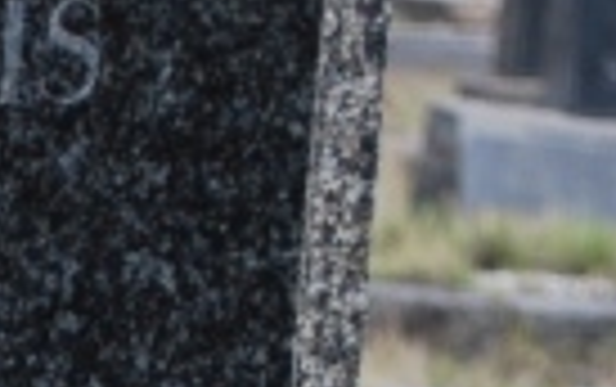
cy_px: 1487
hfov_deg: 3.3
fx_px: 10569
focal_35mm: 629
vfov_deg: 2.1
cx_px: -1183
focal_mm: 55
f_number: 5.6
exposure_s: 1/125
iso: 200
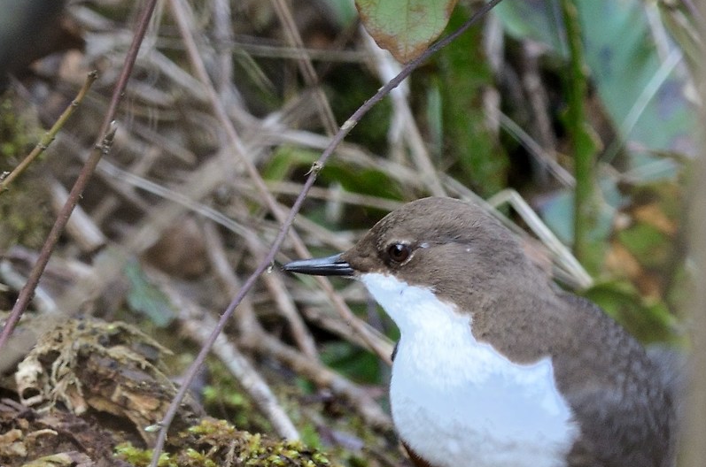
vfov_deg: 0.7
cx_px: 454
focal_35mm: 1897
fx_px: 37128
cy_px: 413
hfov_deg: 1.1
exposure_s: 1/100
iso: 500
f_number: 9
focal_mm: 420
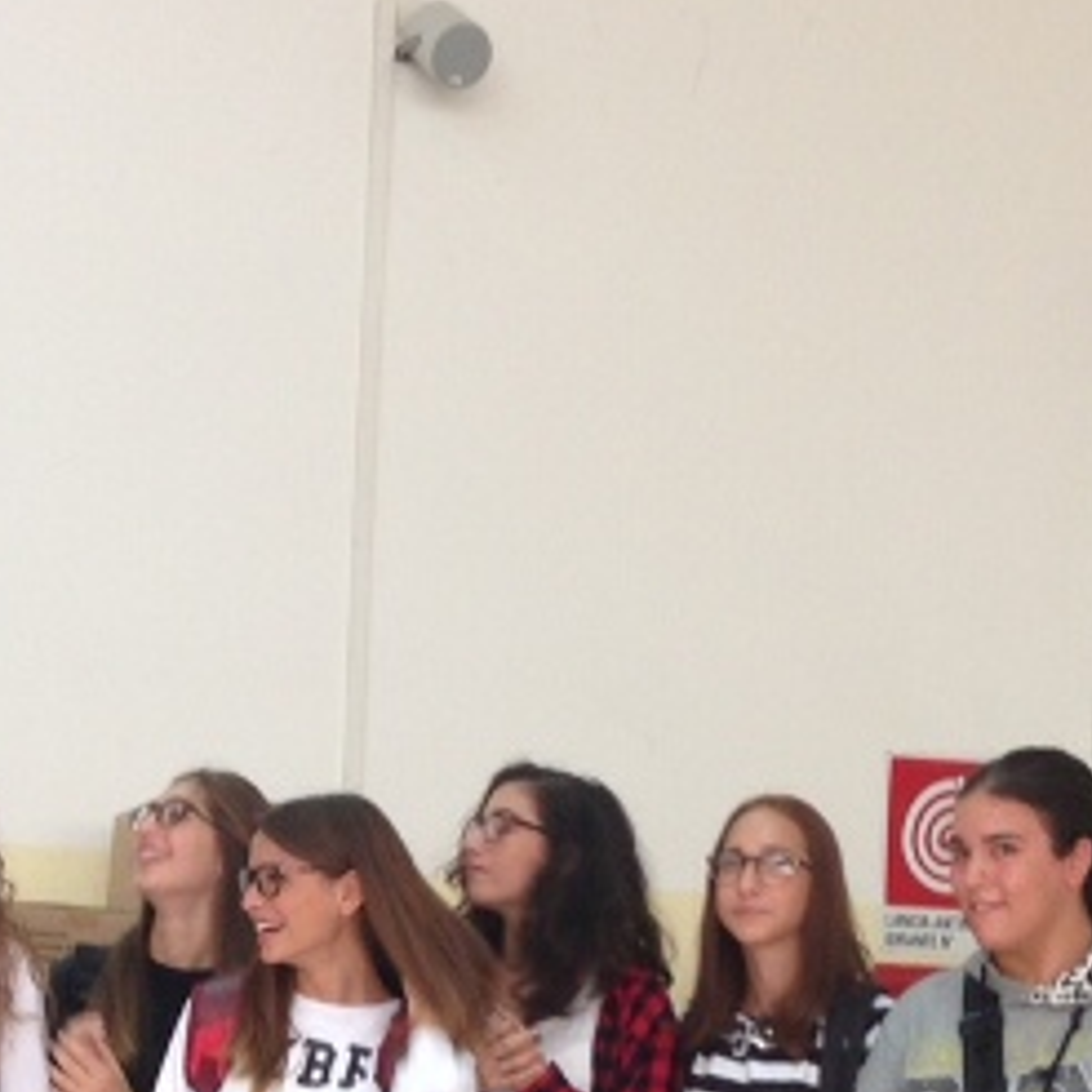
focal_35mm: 95
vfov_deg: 17.8
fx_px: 3391
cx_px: 222
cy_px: 1141
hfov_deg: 18.1
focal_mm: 4.12
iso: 64
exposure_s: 1/20
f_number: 2.4
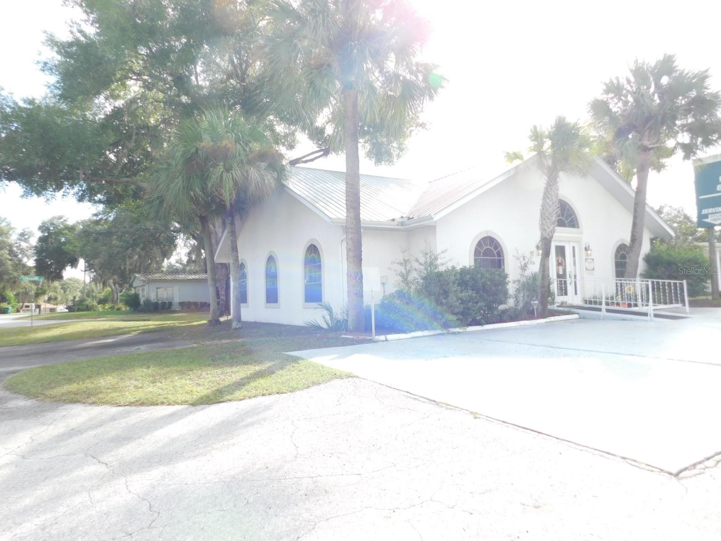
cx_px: 360
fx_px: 479
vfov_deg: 58.9
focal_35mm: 23
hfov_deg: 73.9
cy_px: 270
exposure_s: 1/400
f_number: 3
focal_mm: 4
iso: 125
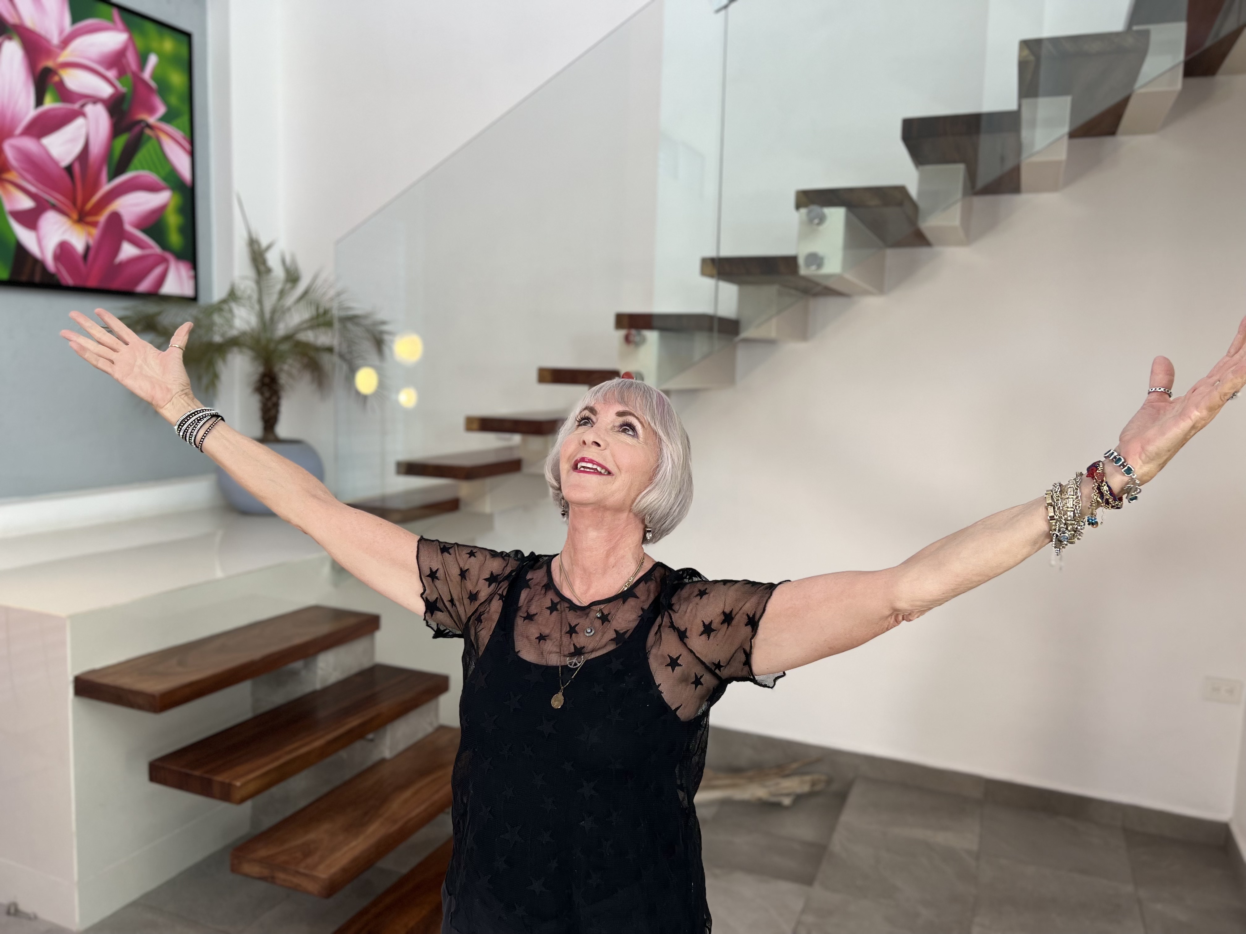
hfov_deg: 67.3
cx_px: 623
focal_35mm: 26
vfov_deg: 53.1
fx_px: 936
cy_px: 467
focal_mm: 5.7
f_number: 1.5
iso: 32
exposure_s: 1/120
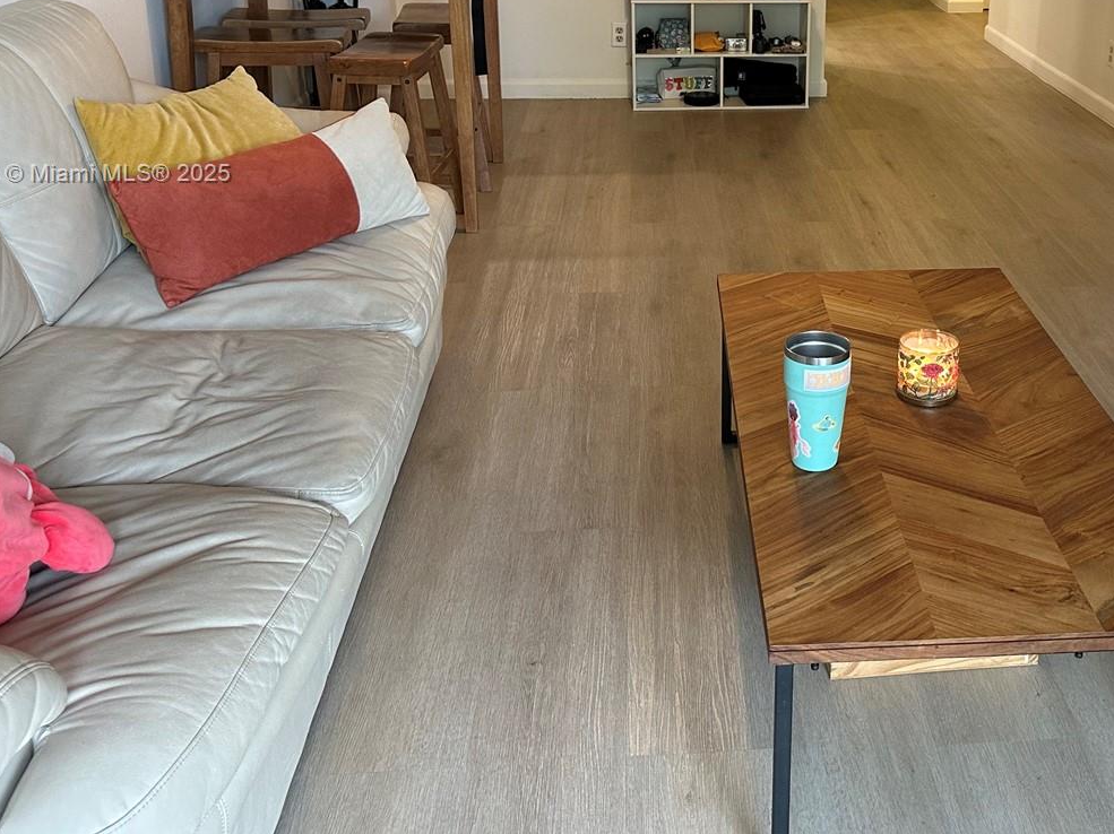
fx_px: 1255
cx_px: 774
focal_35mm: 39
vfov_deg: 35.7
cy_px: 175
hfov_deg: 46.8
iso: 250
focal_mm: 6.86
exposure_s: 1/57
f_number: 1.78
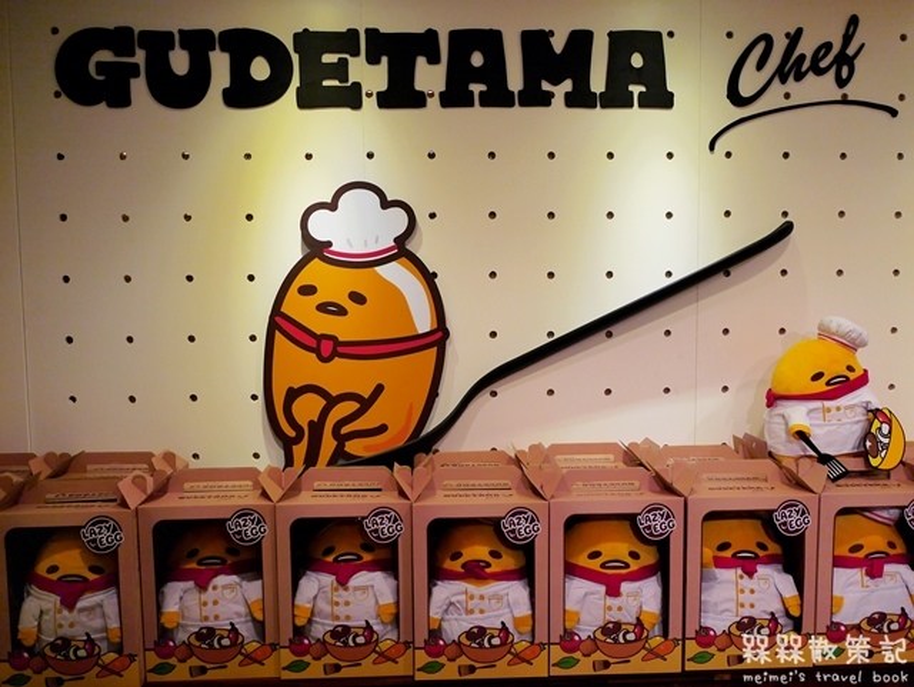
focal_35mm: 30
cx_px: 457
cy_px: 344
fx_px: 793
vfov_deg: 46.9
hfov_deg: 59.9
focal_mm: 15
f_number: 1.7
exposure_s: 1/250
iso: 200
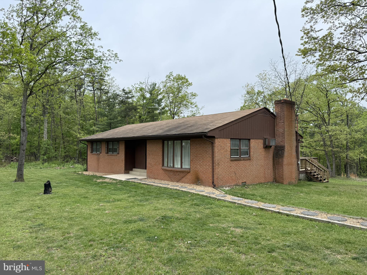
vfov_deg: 56.8
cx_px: 184
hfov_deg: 71.6
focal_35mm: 24
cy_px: 138
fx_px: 254
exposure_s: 1/992
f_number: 1.78
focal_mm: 6.76
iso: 100
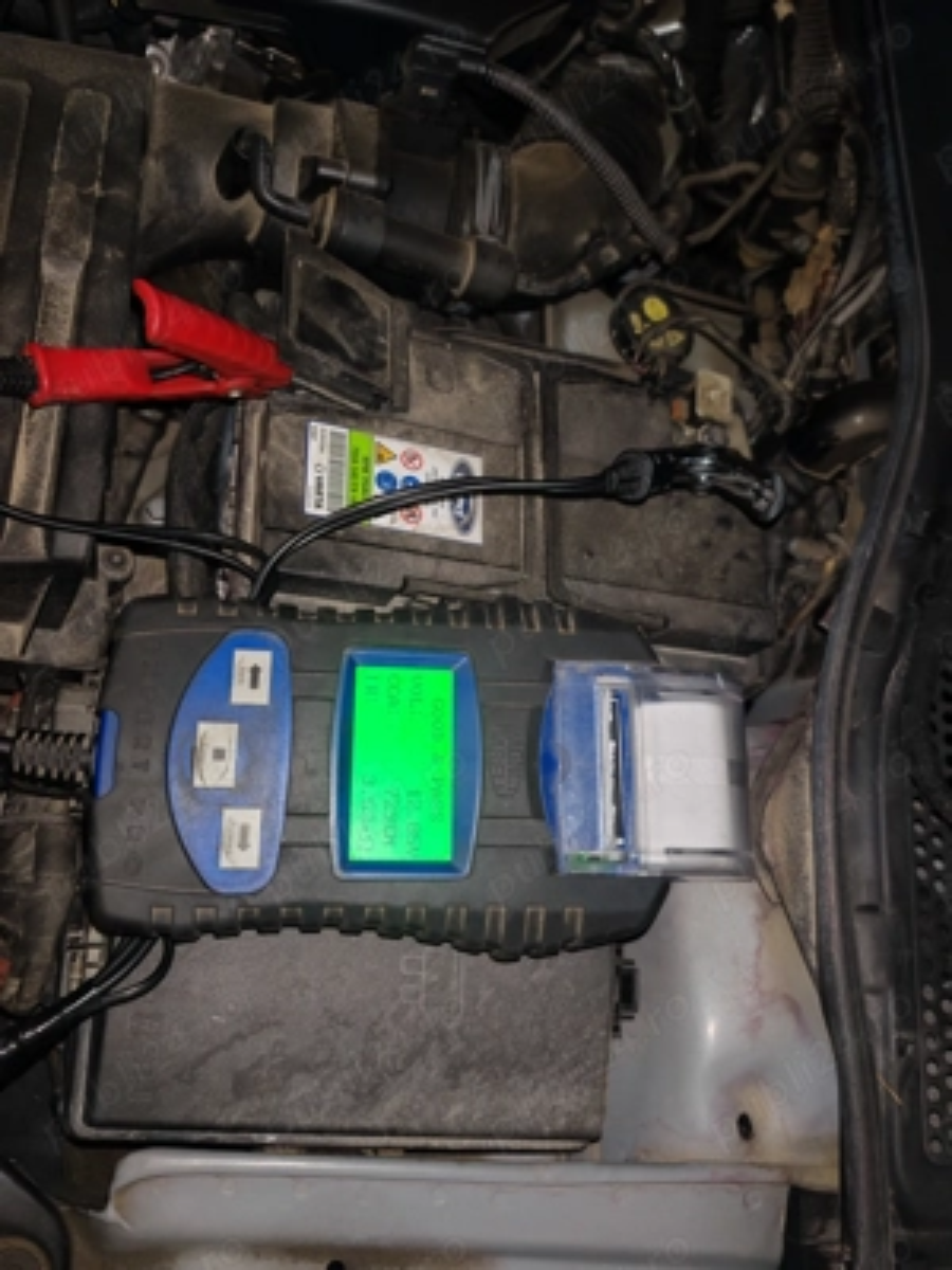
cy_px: 635
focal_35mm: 27
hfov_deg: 51.4
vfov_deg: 65.3
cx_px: 476
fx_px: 990
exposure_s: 1/50
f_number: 1.4
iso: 100
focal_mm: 6.83
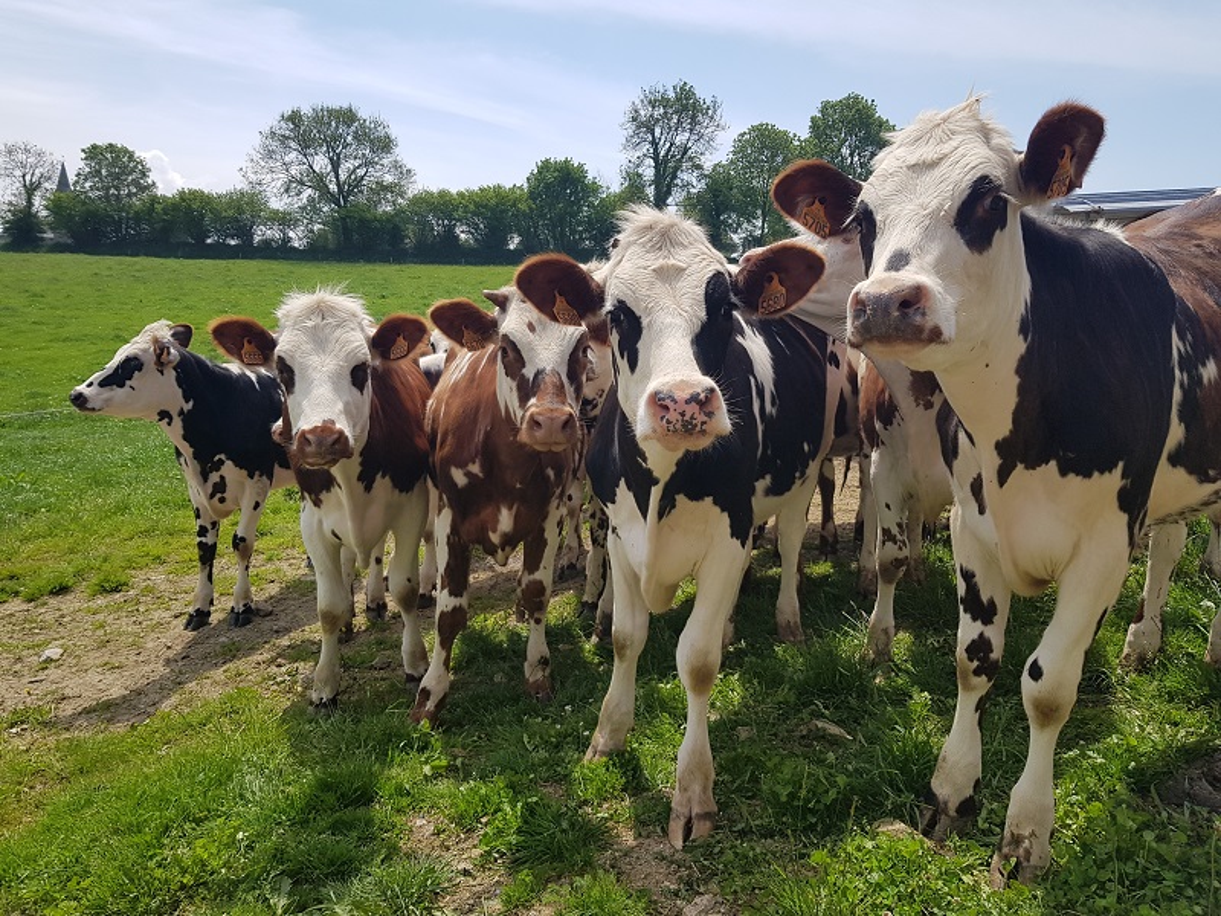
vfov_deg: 53.1
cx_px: 610
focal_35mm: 26
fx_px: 917
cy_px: 458
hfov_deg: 67.3
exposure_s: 1/1984
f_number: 1.7
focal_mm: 4.2
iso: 40
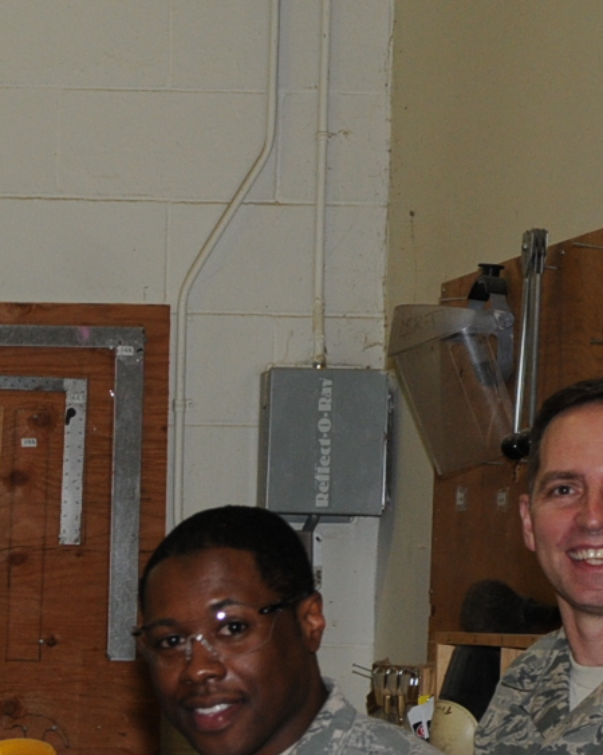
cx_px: -492
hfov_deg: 9.8
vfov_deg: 12.6
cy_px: 893
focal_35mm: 150
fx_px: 3348
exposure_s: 1/60
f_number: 5.6
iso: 400
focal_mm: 28
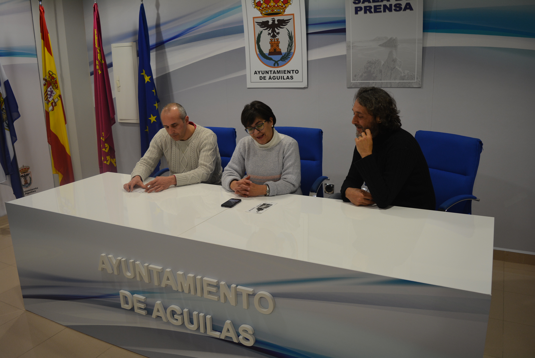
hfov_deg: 61.9
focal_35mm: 30
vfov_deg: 43.7
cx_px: 268
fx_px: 446
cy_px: 179
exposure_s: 1/50
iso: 400
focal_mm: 20
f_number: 3.5
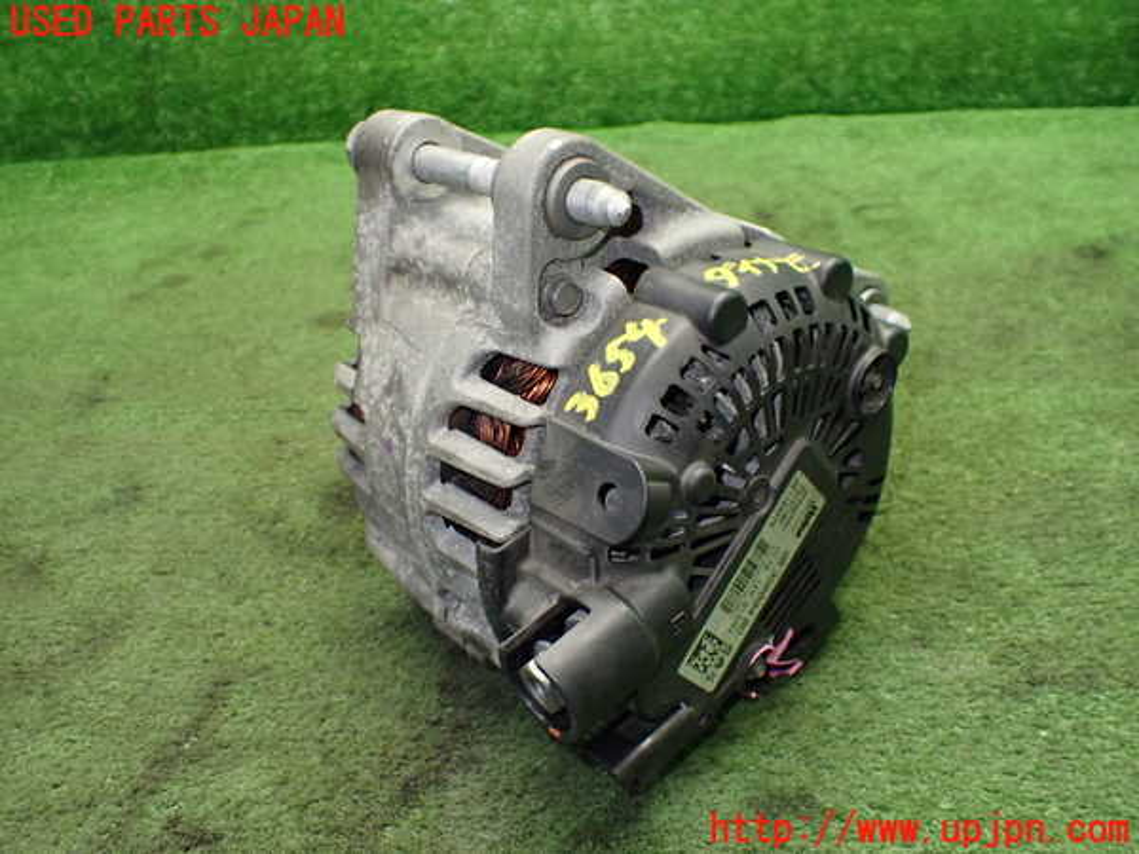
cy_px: 427
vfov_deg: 46.8
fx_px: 987
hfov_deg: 60.0
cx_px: 570
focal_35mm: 30
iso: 800
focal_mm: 5.4
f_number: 2.3
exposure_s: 1/125
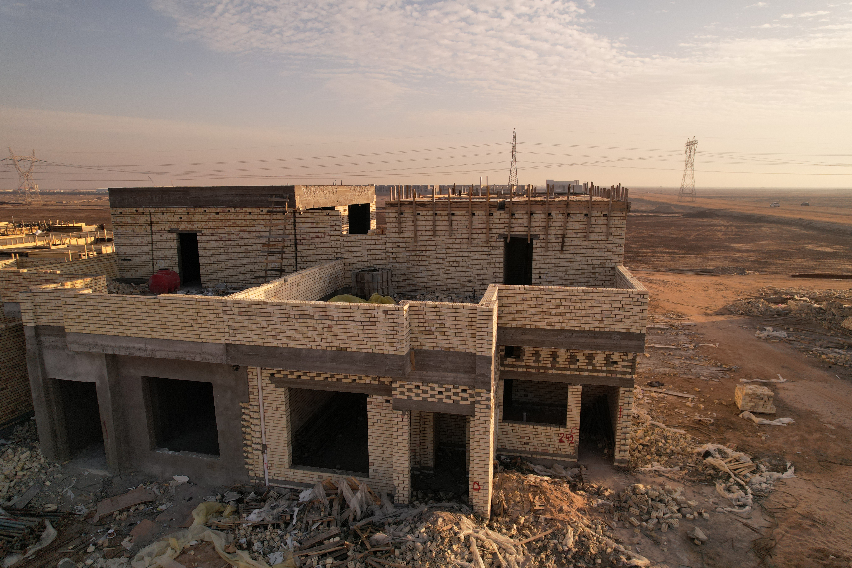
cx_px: 426
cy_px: 284
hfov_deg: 78.6
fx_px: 521
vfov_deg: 57.2
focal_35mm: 22
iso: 100
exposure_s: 1/1600
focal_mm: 8.38
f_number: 2.8
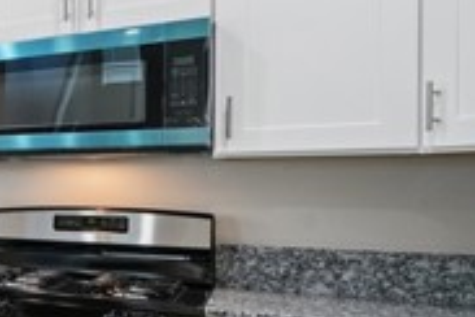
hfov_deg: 24.6
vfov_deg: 27.5
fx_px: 646
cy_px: 170
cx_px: -319
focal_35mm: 49
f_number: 8
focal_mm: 14
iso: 400
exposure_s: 1/20
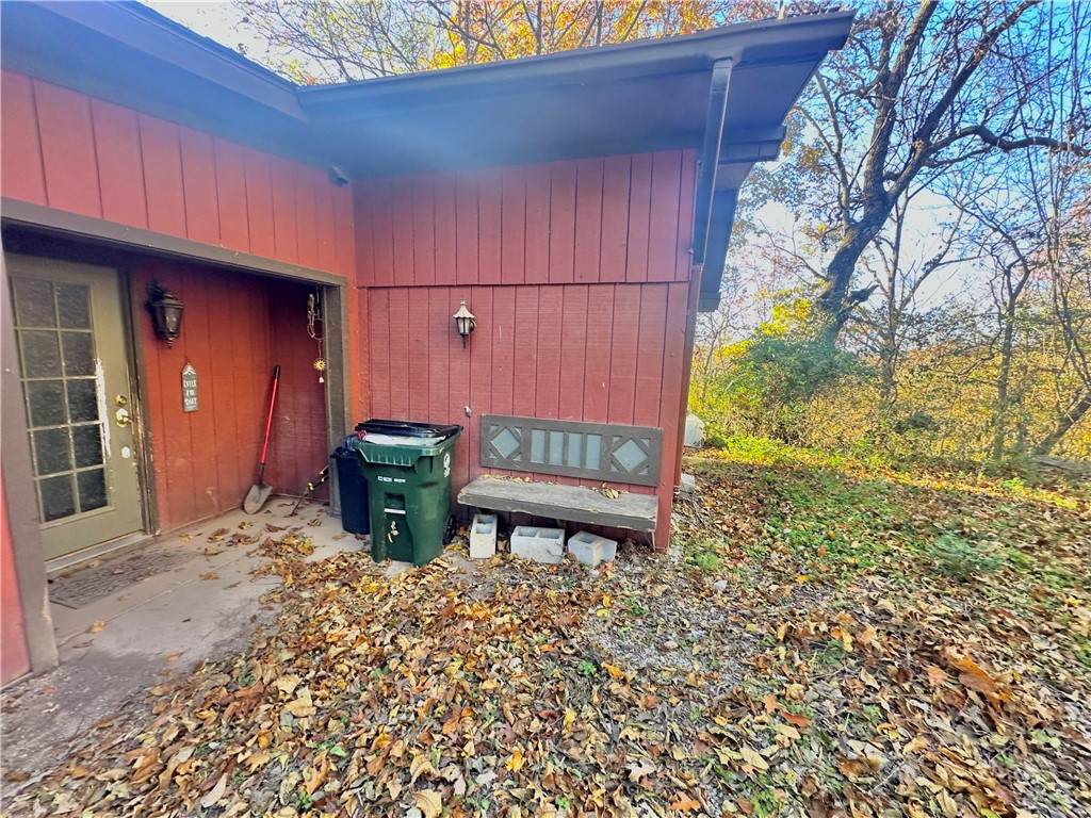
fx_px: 441
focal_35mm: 14
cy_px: 409
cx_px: 546
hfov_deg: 102.1
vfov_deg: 85.7
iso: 125
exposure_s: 1/99
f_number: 2.2
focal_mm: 2.22
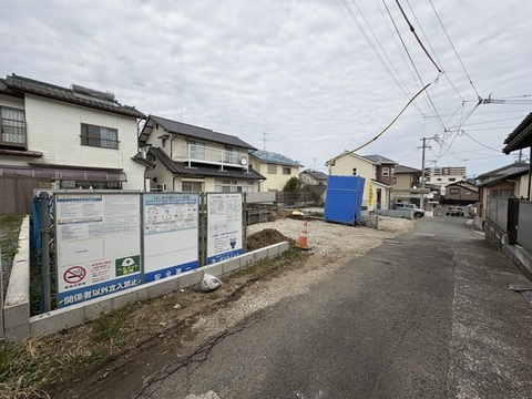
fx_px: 215
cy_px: 200
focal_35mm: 14
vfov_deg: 85.7
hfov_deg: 102.1
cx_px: 266
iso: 50
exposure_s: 1/1178
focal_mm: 2.22
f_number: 2.2
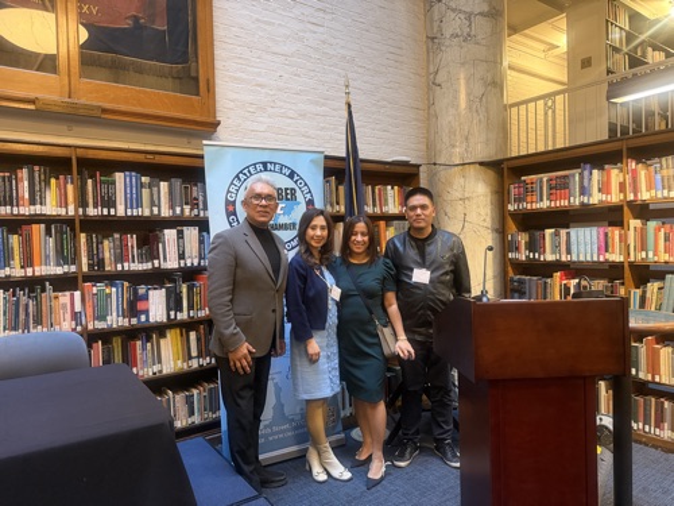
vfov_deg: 56.8
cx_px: 337
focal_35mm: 24
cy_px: 253
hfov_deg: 71.6
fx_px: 467
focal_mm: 6.76
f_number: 1.78
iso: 800
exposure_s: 1/40
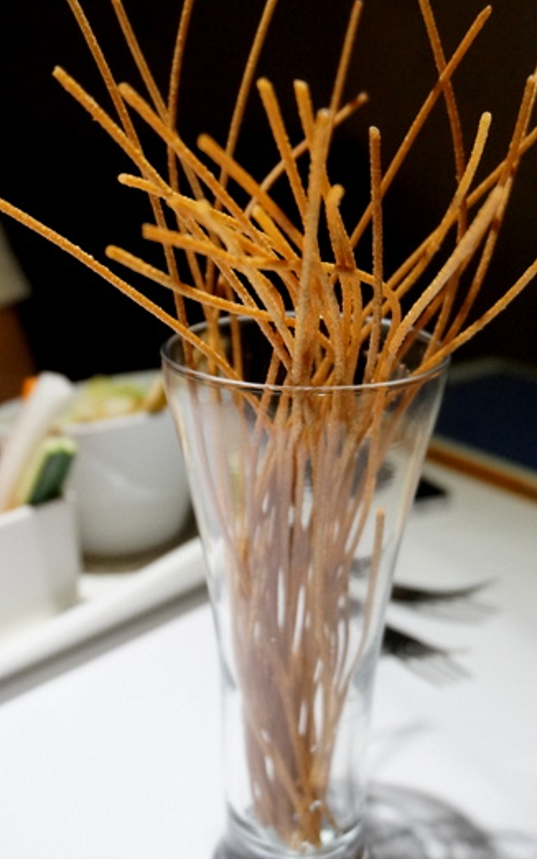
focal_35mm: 51
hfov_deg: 25.5
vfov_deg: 39.8
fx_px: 1184
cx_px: 322
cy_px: 467
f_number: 4.5
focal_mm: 27
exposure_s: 1/60
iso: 2500
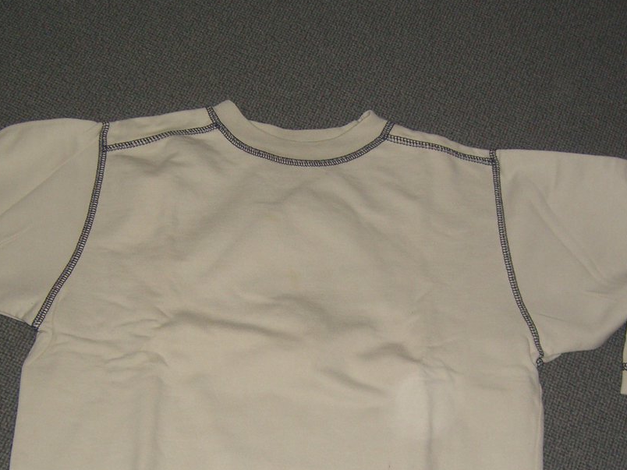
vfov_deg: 23.0
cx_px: 291
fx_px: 1141
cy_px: 368
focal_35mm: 63
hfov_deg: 30.7
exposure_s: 1/60
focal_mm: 7.9
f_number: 2.8
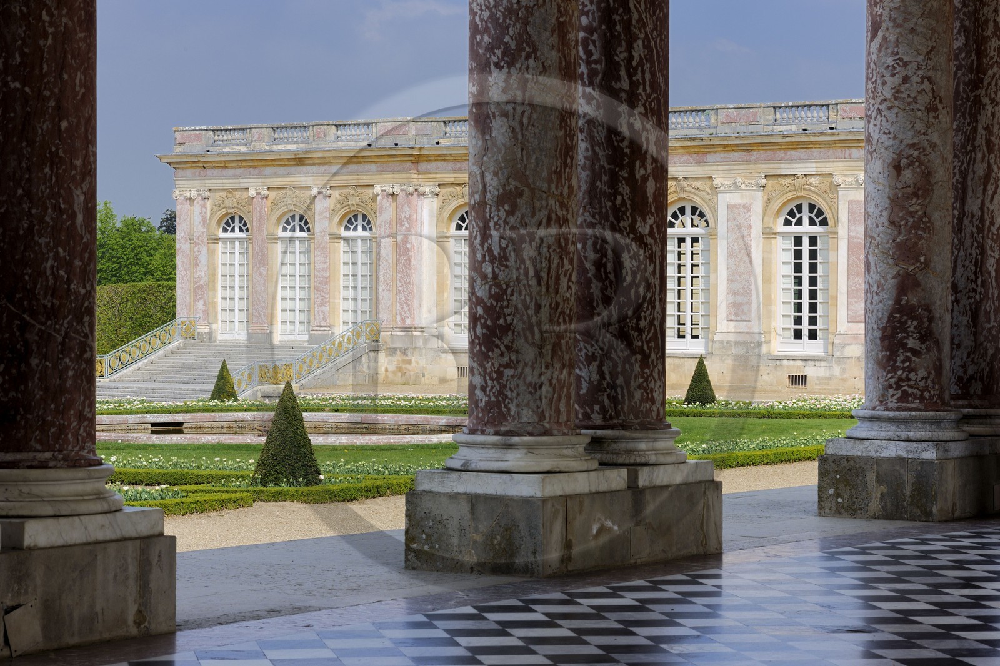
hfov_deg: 21.5
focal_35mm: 95
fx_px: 2638
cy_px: 333
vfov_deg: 14.4
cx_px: 500
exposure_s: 1/160
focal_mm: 95
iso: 200
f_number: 14
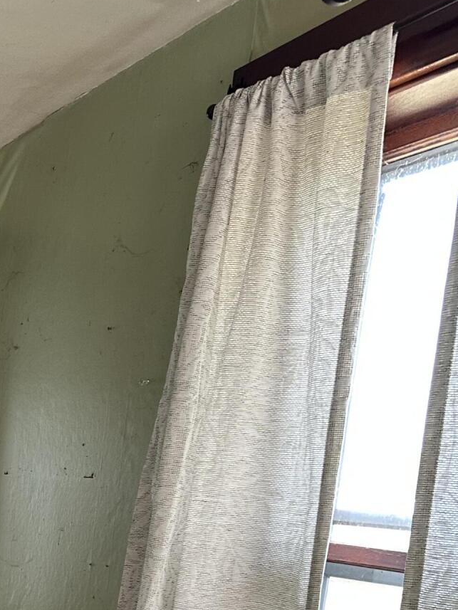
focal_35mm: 56
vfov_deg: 30.7
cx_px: -75
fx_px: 988
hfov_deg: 24.0
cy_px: 668
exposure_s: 1/121
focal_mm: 6.86
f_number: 1.78
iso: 200
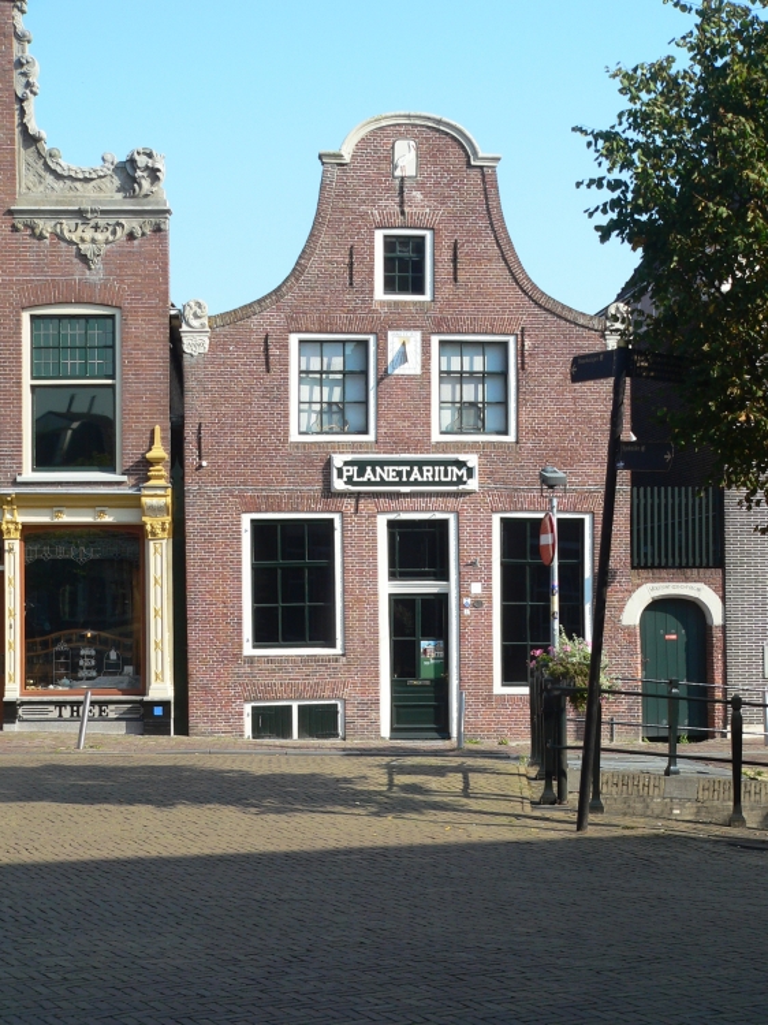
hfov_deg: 22.6
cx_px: 384
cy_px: 512
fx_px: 1924
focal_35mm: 65
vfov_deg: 29.8
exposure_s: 1/320
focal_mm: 10.7
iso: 80
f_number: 4
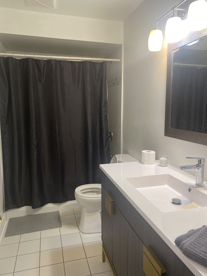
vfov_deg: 67.3
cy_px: 138
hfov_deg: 53.1
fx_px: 207
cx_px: 104
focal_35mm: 26
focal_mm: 4.25
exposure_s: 1/60
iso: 100
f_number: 1.8
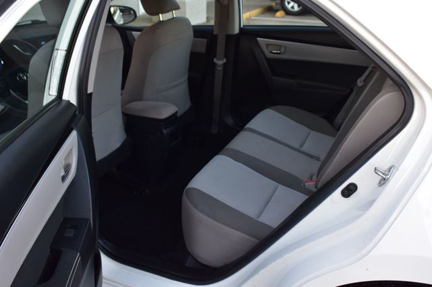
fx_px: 432
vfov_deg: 36.8
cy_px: 144
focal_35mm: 36
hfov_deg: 53.2
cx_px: 216
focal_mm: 24
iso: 450
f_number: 6.3
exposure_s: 1/15
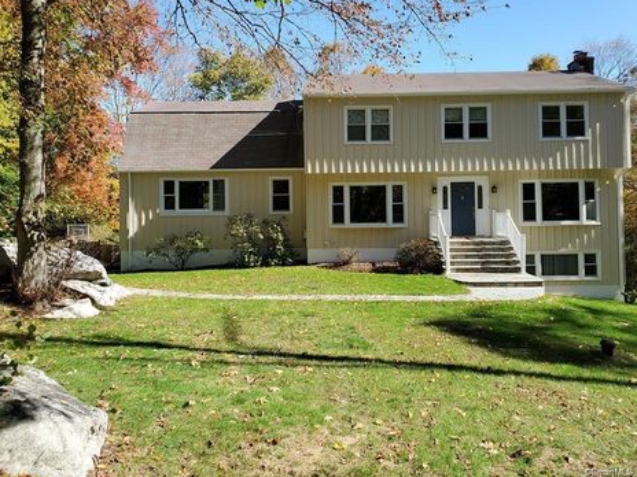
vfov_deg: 49.7
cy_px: 221
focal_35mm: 28
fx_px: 515
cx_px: 338
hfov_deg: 63.4
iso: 50
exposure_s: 1/594
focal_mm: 4.3
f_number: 2.4
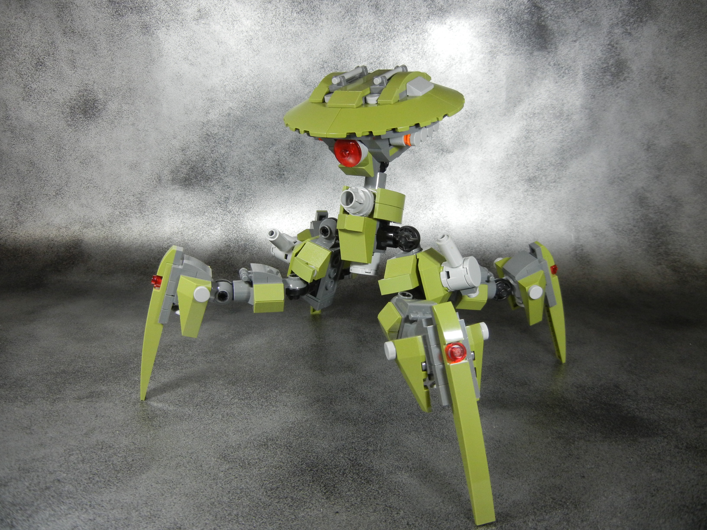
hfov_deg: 60.0
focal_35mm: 30
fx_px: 613
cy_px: 265
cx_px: 354
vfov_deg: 46.8
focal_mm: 5.4
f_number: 3.5
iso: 400
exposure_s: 1/61.1
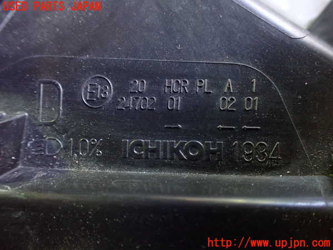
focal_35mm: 30
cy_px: 125
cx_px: 166
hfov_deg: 60.0
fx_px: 289
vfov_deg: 46.8
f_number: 2.3
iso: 1250
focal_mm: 5.4
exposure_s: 1/30
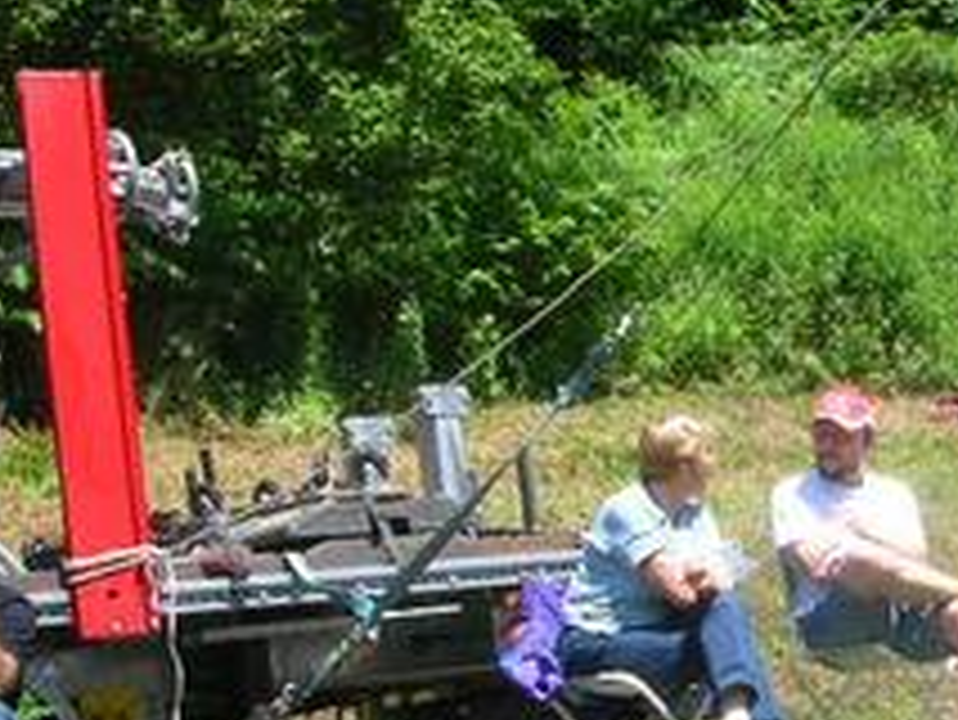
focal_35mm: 105
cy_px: 468
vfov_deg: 14.1
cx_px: 1169
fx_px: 2908
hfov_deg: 17.8
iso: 50
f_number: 5.6
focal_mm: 5.8
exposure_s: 1/150
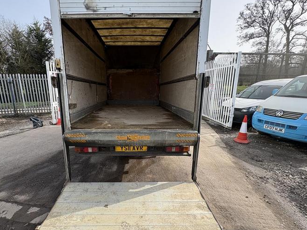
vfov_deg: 68.5
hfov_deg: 84.3
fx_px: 169
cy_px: 128
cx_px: 134
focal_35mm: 19
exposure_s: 1/512
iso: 50
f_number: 2.2
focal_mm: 2.22
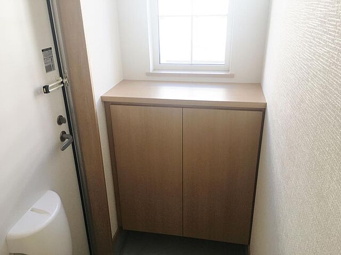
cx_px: 170
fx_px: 286
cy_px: 128
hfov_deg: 61.7
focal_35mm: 29
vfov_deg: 48.2
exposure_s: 1/60
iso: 25
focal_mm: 4.15
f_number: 2.2
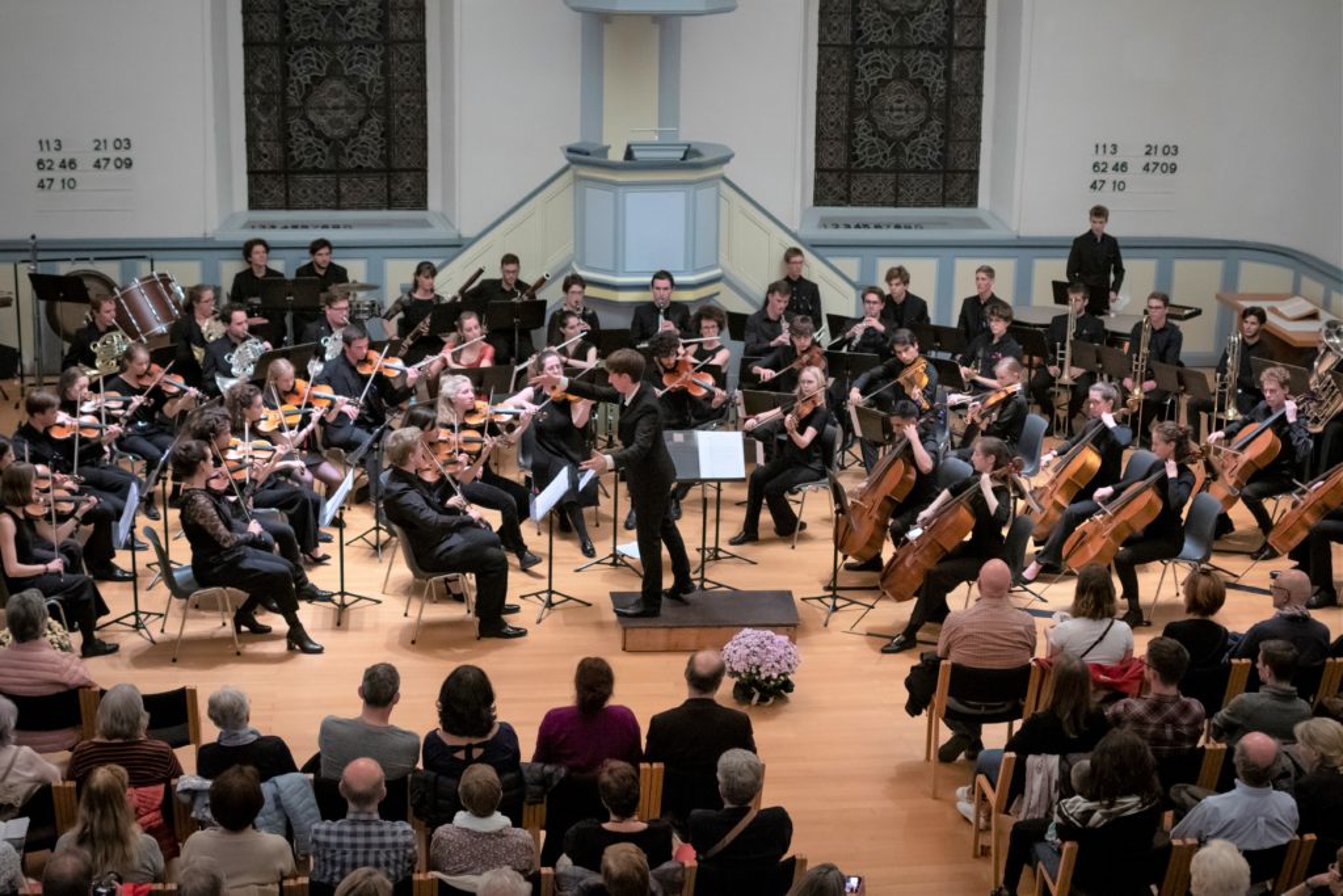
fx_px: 1940
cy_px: 448
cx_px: 672
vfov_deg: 26.0
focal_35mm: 52
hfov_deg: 38.2
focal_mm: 35
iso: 3200
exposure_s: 1/250
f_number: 2.2
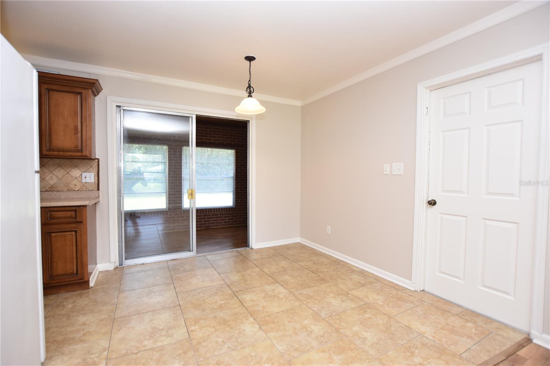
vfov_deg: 77.3
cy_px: 183
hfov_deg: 100.4
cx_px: 275
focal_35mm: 15
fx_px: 229
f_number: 4
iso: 320
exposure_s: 1/60
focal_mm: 10
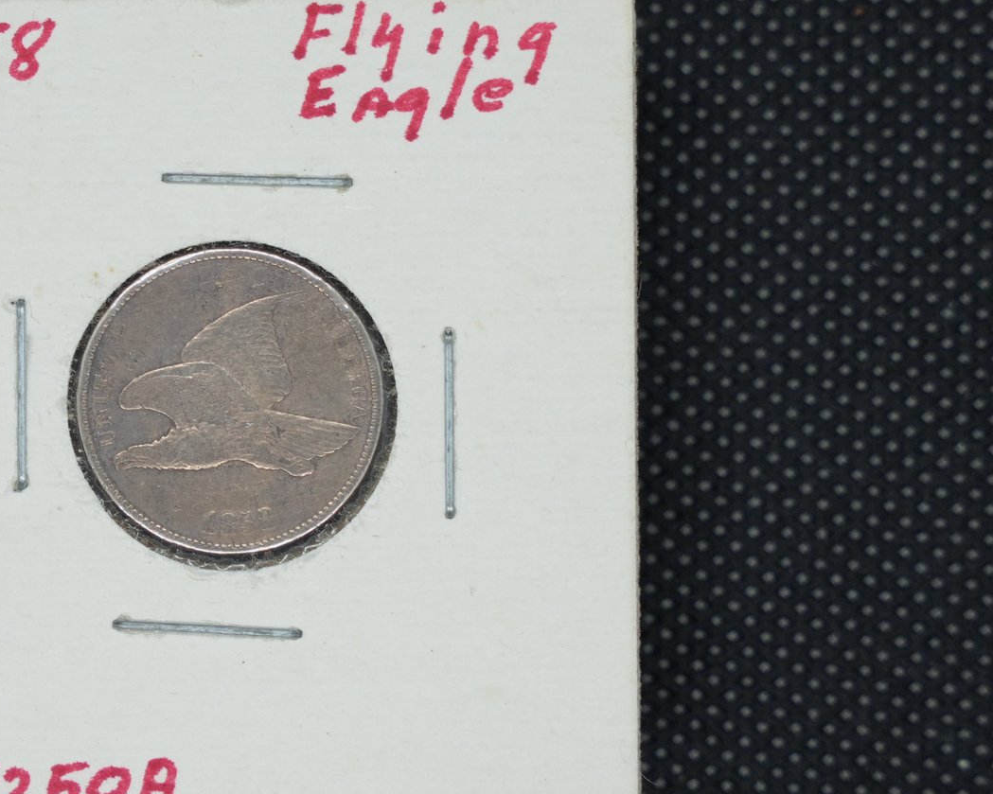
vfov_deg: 9.7
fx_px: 4702
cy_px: 370
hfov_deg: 12.0
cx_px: 247
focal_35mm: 160
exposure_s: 1/250
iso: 640
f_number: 6.3
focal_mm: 70
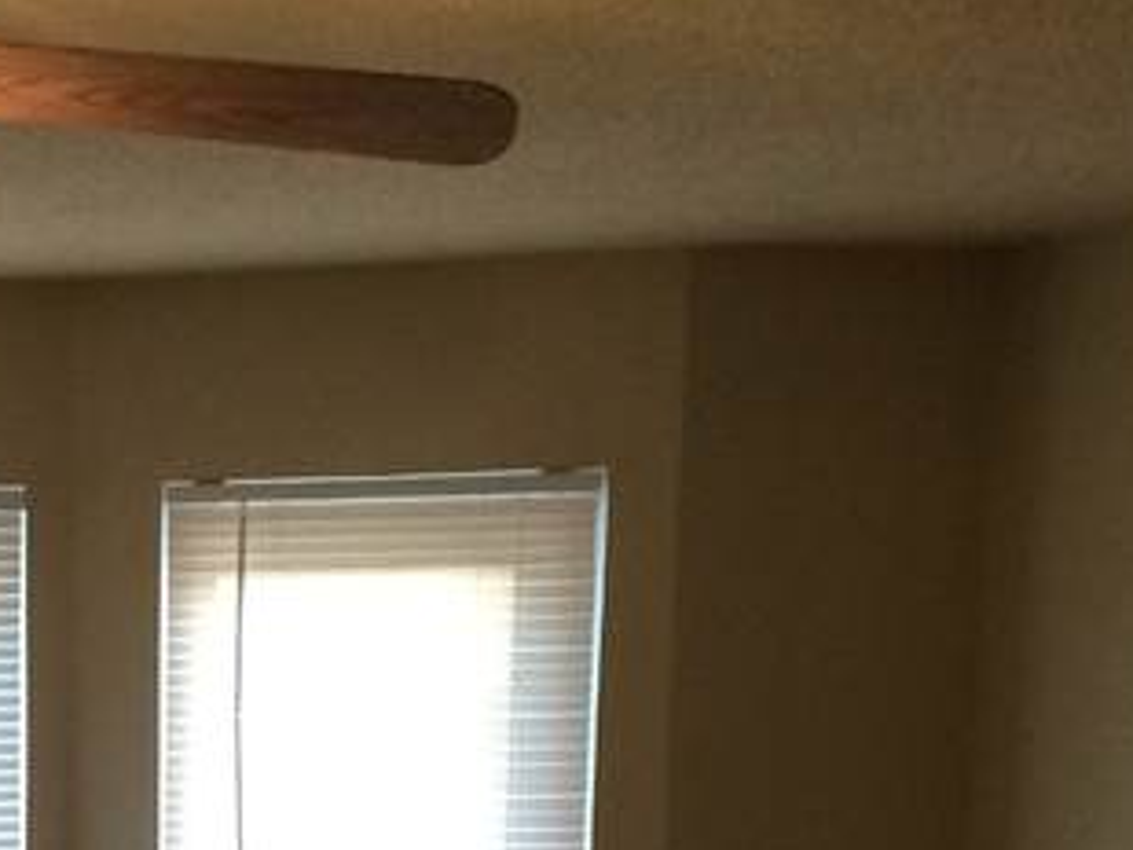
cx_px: -286
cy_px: 1748
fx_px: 3929
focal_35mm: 120
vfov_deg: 11.1
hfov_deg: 15.7
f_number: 2.2
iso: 100
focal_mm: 4.15
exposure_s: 1/30
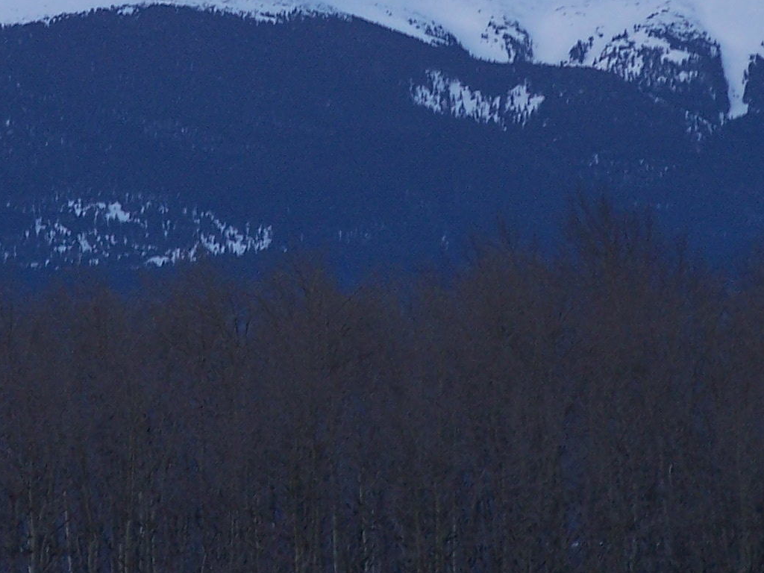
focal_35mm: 400
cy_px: -118
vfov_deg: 3.7
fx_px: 8828
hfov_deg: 5.0
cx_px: 300
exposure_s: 1/90
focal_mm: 26.4
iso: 80
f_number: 3.2
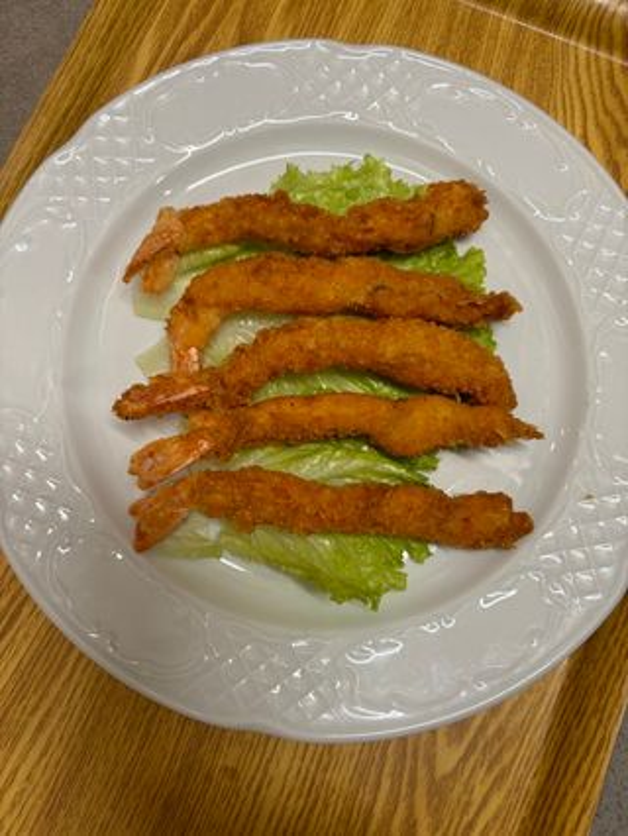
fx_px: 628
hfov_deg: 53.1
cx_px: 314
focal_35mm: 26
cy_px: 418
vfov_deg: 67.3
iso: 100
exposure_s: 1/50
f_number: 1.6
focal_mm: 5.96
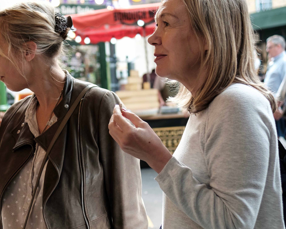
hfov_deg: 26.0
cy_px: 159
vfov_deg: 21.2
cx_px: 68
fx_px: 609
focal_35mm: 72
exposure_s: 1/250
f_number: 2
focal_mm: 23
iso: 400
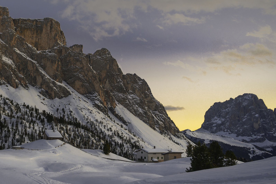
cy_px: 95
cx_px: 78
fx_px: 276
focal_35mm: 36
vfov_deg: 36.9
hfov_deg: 51.4
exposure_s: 1/30
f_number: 3.5
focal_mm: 24
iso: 100
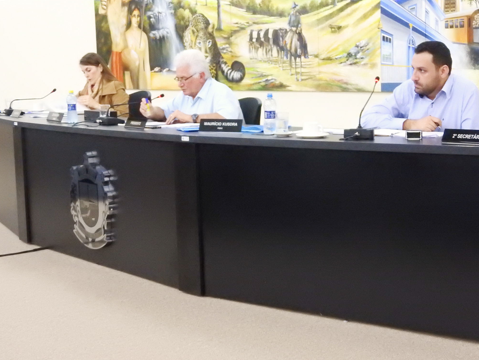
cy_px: 162
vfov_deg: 22.6
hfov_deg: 29.8
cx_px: 244
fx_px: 899
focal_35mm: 65
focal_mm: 9.9
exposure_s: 1/25
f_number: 4
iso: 1600
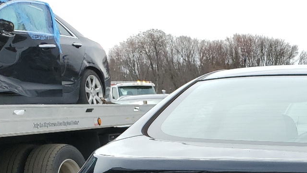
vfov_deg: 15.4
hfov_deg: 26.9
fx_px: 578
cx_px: 350
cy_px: 276
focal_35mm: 71
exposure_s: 1/2000
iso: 50
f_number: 1.5
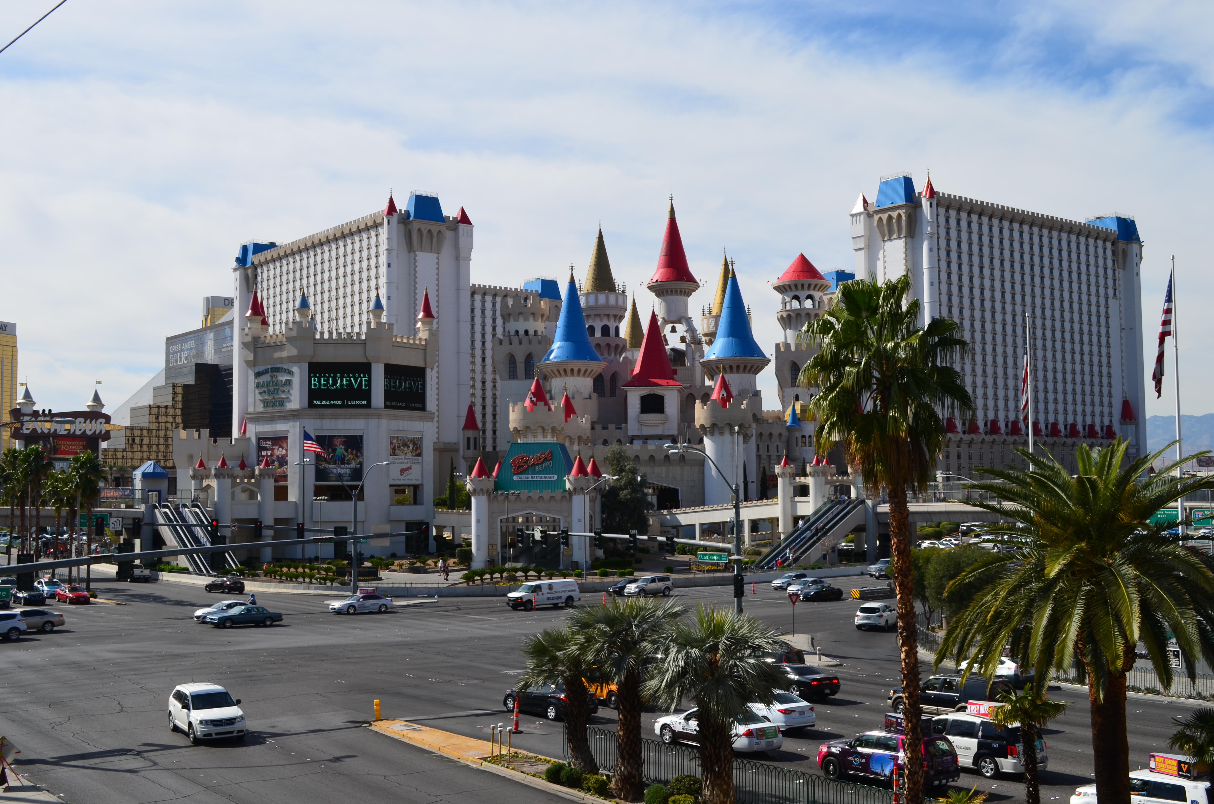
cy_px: 402
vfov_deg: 34.1
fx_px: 1312
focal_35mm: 39
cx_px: 607
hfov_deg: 49.6
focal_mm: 26
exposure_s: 1/160
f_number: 11
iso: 100
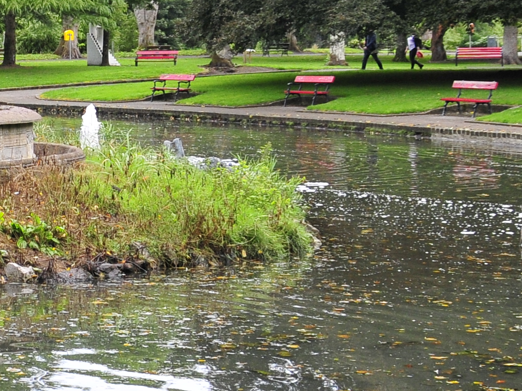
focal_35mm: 126
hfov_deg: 14.5
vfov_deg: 11.7
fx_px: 1900
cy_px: 14
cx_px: -269
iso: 400
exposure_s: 1/160
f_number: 6.3
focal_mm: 22
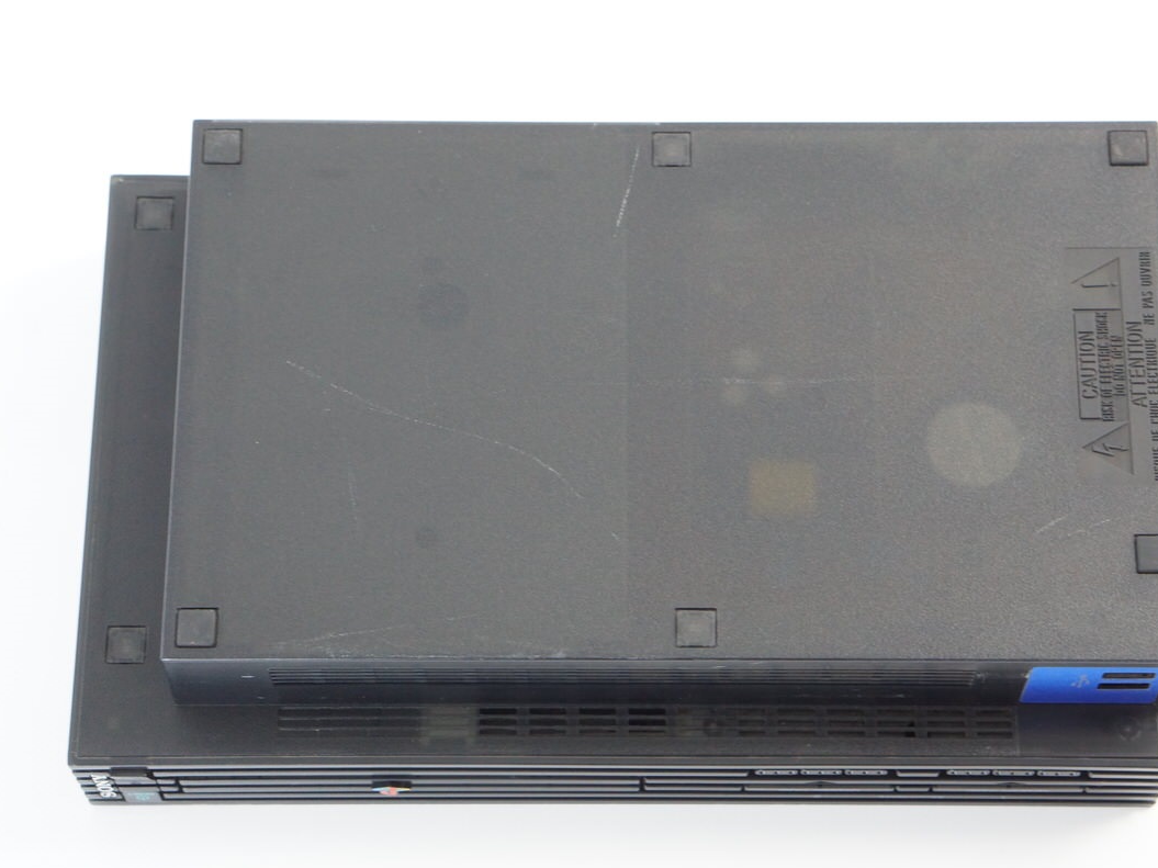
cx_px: 620
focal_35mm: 82
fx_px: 2743
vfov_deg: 18.0
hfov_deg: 23.8
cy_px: 435
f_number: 6.3
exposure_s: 1/50
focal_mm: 50
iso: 1600
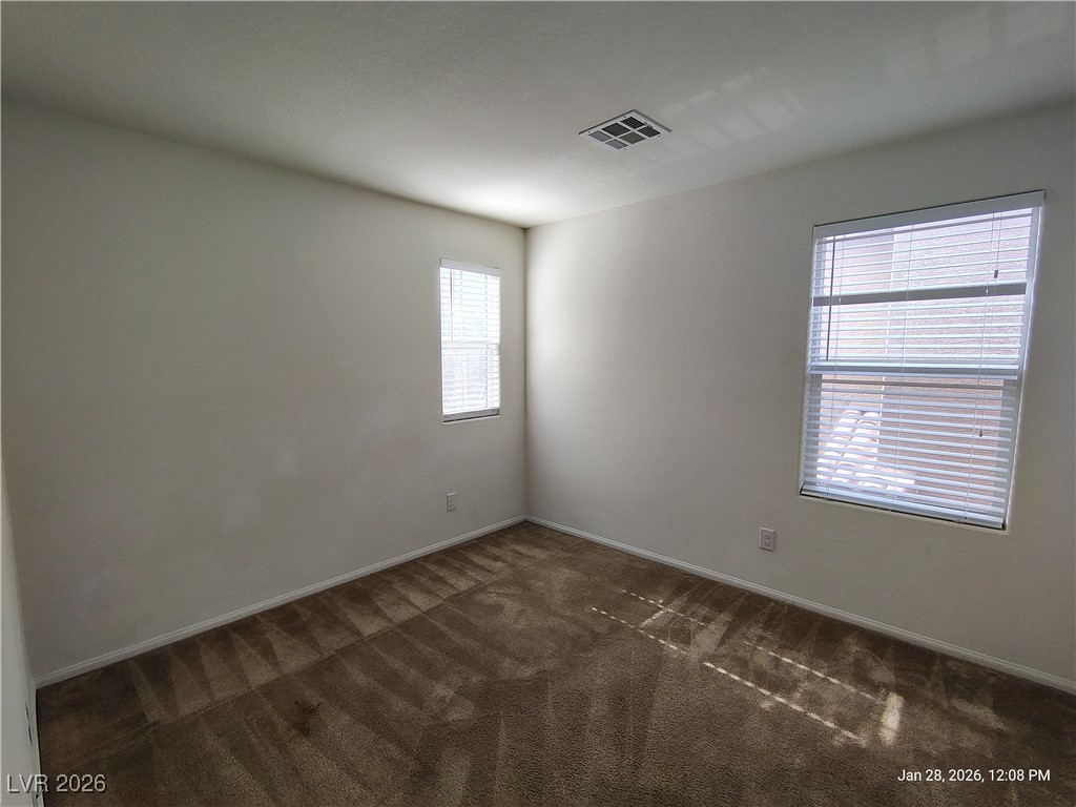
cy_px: 404
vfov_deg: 78.1
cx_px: 538
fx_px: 497
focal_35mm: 16
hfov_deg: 94.5
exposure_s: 1/120
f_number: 2.2
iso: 228
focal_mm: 2.13
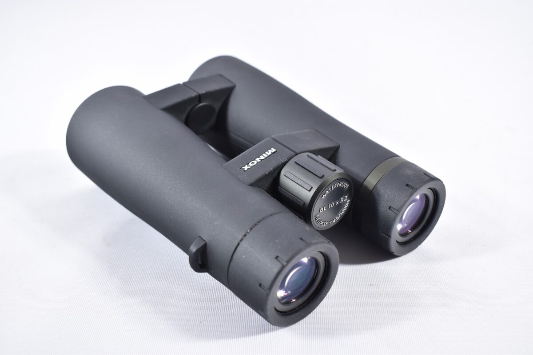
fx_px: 644
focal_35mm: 44
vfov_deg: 30.8
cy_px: 178
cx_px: 266
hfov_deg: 45.0
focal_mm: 29
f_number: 5
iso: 640
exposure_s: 1/40
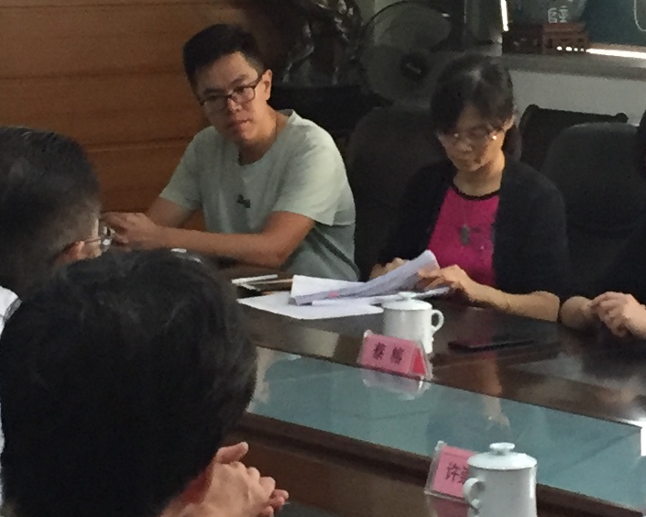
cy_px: 193
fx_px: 2505
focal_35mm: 131
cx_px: 437
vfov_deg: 11.8
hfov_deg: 14.7
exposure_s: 1/33
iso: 250
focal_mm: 4.15
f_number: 2.2
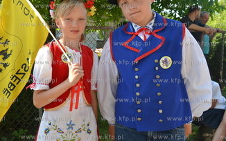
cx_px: 90
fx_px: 246
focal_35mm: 40
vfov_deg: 31.9
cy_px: 53
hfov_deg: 49.0
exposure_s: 1/200
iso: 250
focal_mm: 32
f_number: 5.6
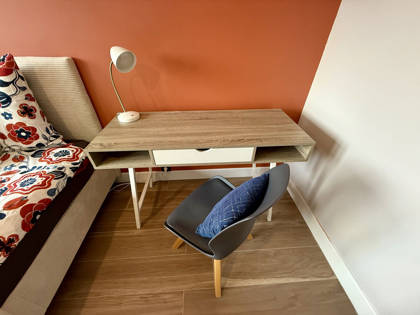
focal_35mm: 14
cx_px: 210
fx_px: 170
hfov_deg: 102.1
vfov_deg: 85.7
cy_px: 158
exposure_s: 1/61
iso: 320
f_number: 2.2
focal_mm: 2.22
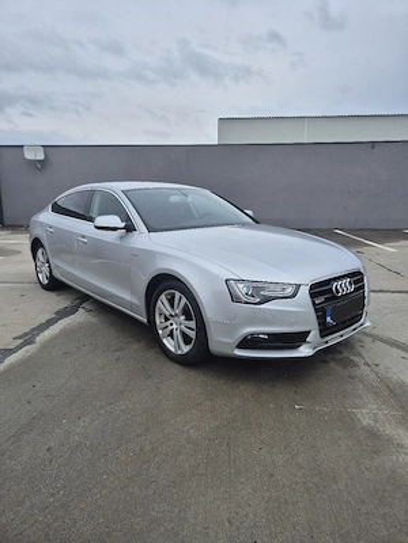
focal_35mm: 23
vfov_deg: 73.9
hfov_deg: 58.9
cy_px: 272
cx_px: 204
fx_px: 361
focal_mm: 5.4
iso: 25
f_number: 1.8
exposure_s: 1/2000
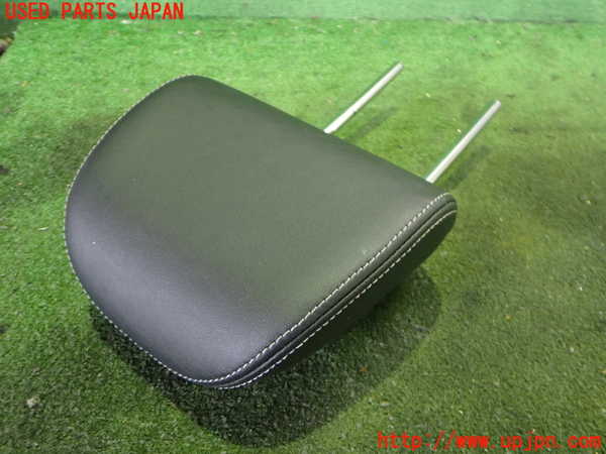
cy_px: 227
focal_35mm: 30
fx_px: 525
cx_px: 303
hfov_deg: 60.0
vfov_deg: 46.8
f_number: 2.3
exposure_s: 1/30
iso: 800
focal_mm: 5.4
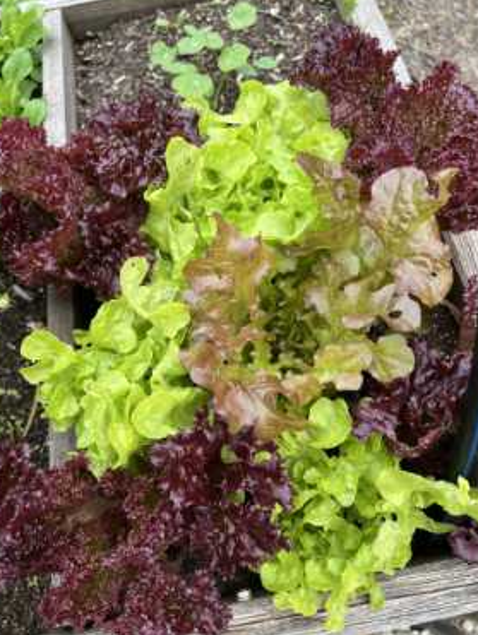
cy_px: 327
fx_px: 515
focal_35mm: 28
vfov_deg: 63.4
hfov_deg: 49.8
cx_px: 231
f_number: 1.5
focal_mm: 5.7
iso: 32
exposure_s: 1/121
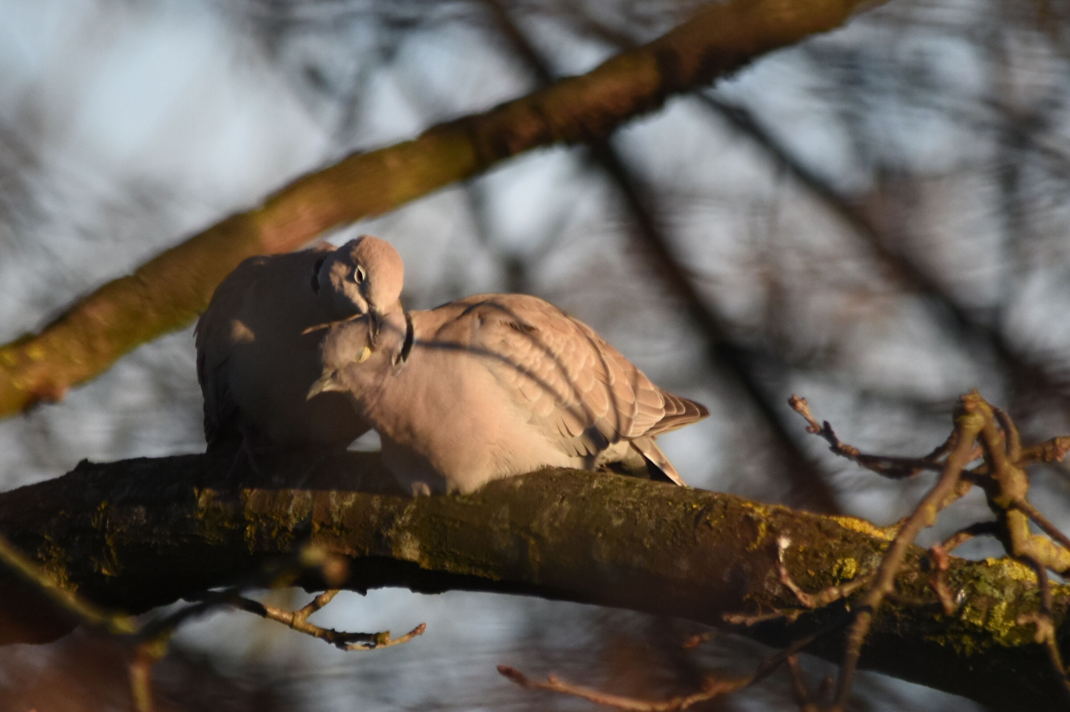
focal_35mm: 750
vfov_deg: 1.8
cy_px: 356
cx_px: 535
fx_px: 22281
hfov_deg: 2.8
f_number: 6.3
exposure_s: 1/800
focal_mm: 500
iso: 560
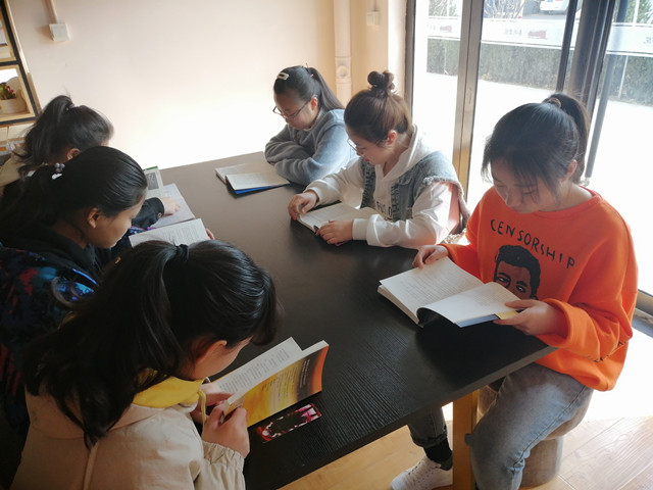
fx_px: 490
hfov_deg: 67.3
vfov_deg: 53.1
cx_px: 326
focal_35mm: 26
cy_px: 245
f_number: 2.2
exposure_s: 1/100
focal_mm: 3.81
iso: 100
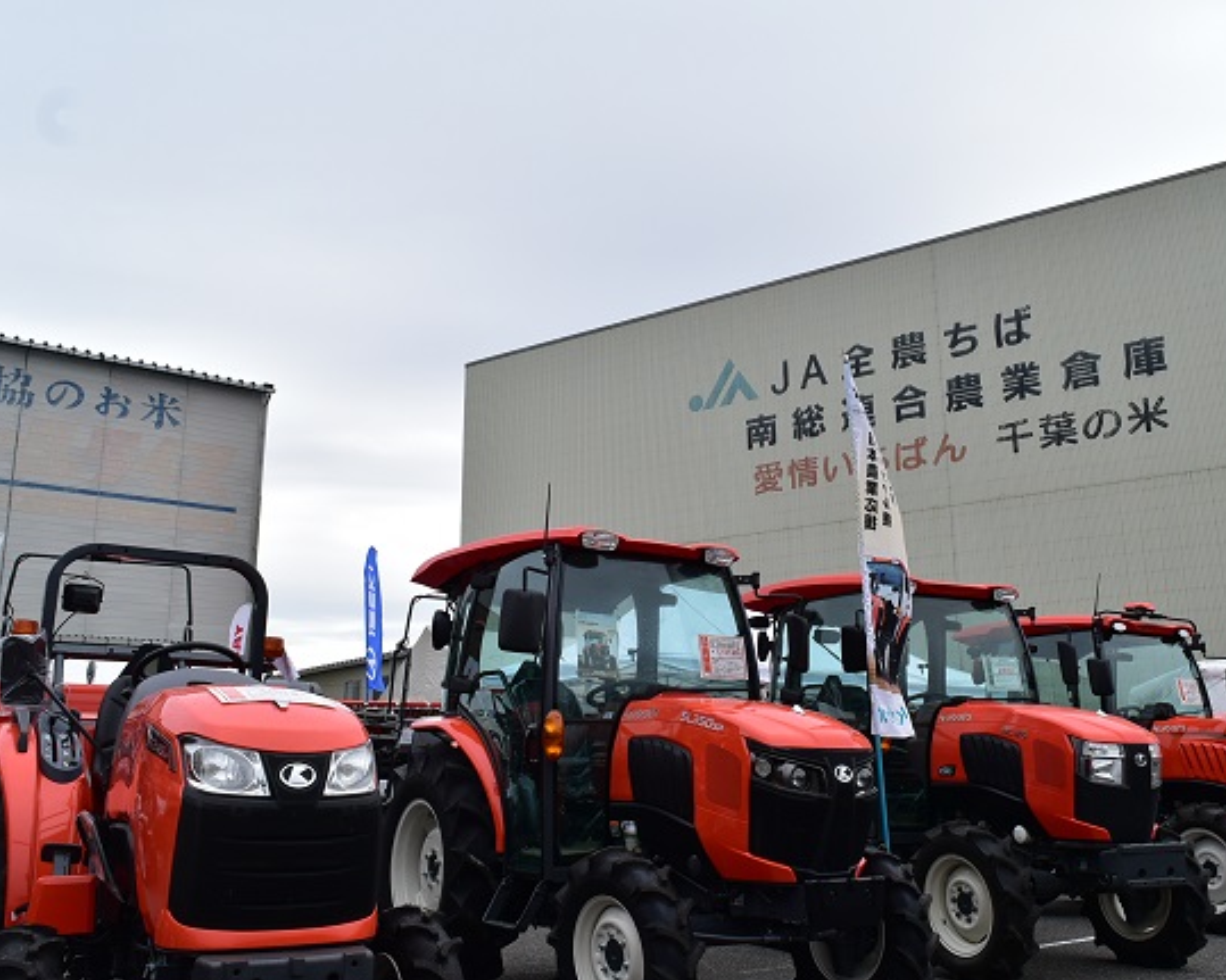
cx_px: 653
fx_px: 1233
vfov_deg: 43.3
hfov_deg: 52.8
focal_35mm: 34
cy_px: 491
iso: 400
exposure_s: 1/400
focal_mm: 20
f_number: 10
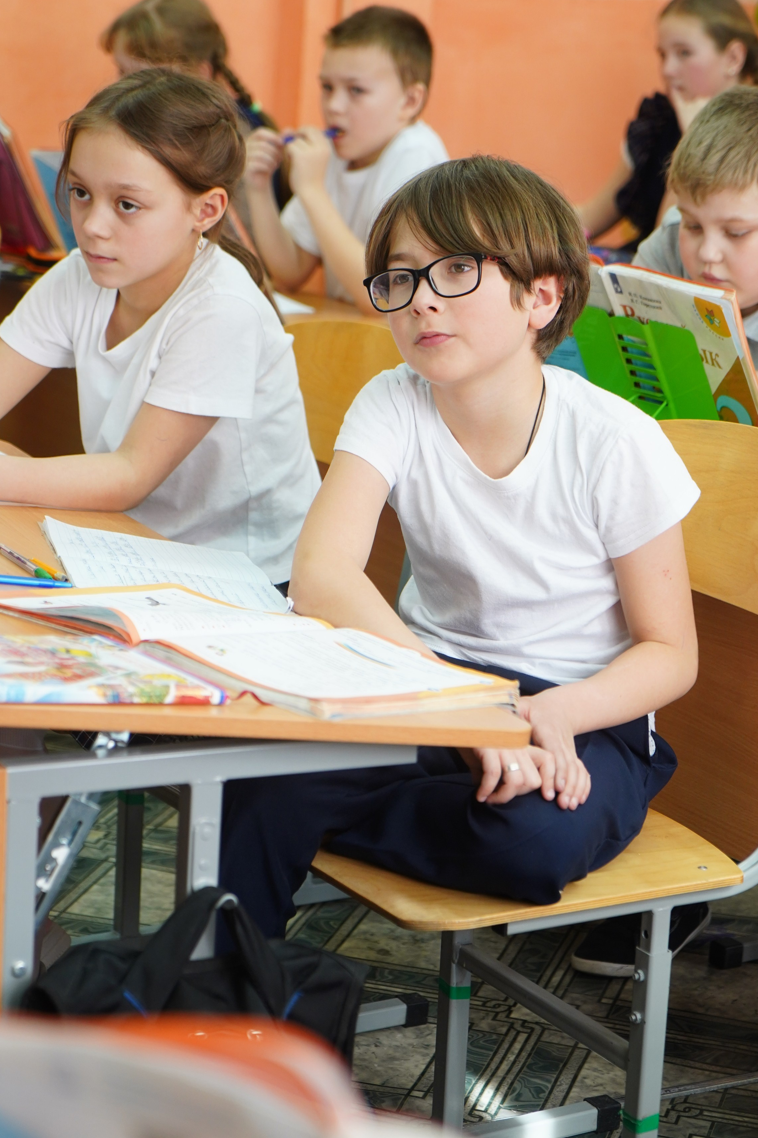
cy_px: 548
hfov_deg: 16.3
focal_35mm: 84
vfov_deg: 24.2
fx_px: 2653
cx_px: 396
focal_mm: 70
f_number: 4
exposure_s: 1/160
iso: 800
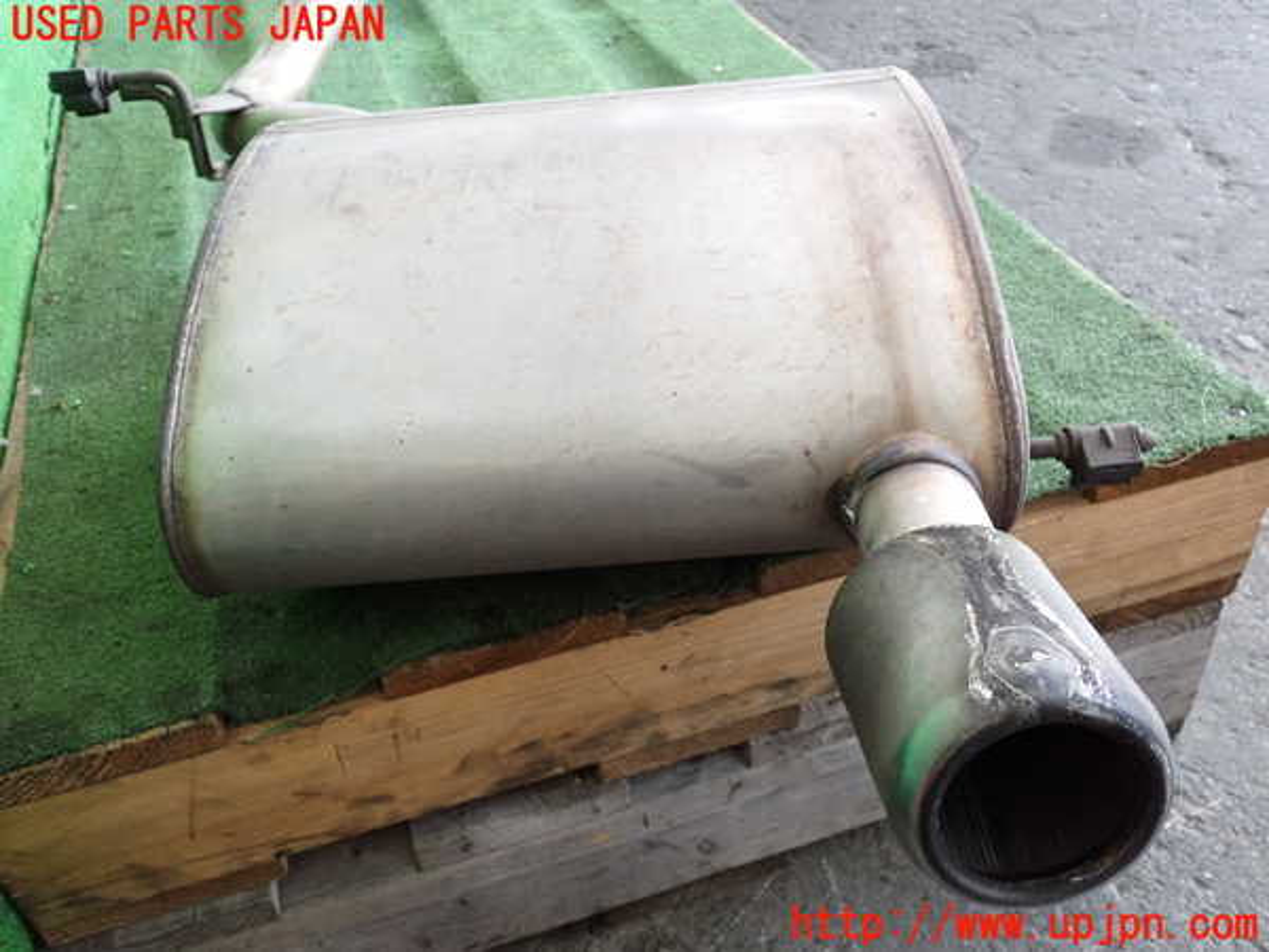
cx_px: 634
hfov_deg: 56.8
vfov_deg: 44.2
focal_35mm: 32
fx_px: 1173
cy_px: 476
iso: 800
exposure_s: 1/125
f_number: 2.4
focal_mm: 5.79
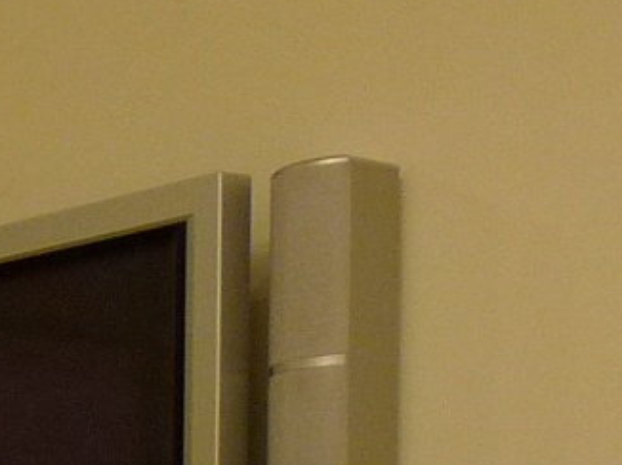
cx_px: -1151
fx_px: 2711
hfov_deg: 10.2
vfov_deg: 9.0
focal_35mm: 151
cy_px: 1071
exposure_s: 1/30
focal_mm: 5.1
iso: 200
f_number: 2
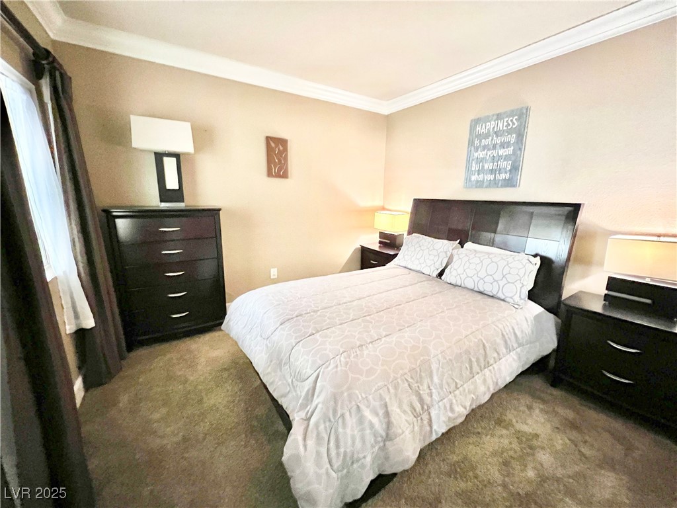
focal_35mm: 13
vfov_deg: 89.9
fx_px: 254
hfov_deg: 106.2
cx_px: 338
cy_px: 254
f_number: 1.8
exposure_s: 1/40
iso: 1000
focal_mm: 1.57
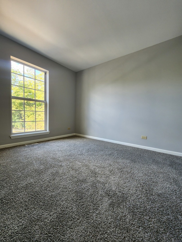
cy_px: 121
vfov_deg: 106.2
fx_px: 91
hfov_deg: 89.9
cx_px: 91
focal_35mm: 13
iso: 125
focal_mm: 2.2
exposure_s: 1/60
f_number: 2.2
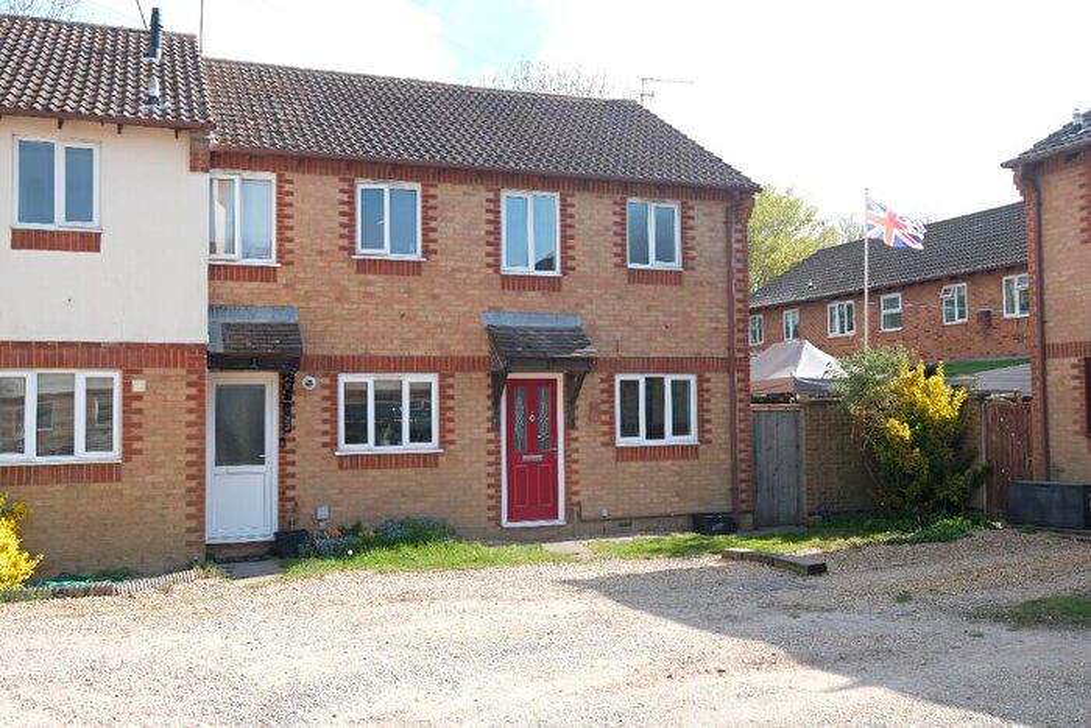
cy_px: 364
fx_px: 1000
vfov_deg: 40.0
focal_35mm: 33
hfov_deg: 57.2
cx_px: 546
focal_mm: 21.9
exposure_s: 1/250
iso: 200
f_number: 5.6
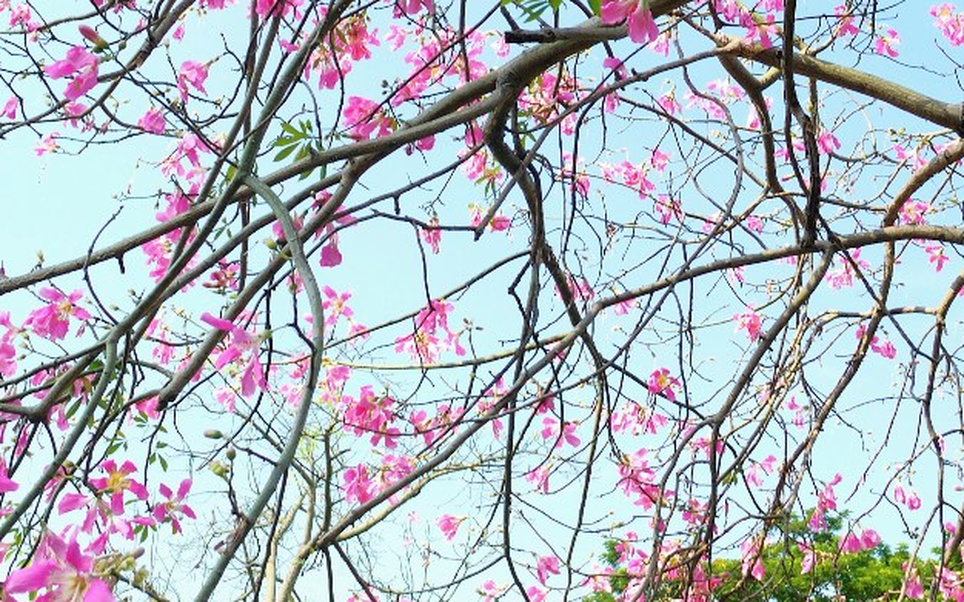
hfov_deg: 44.2
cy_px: 167
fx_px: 1182
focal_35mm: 45
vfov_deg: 28.3
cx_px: 554
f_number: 5.6
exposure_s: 1/160
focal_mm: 18
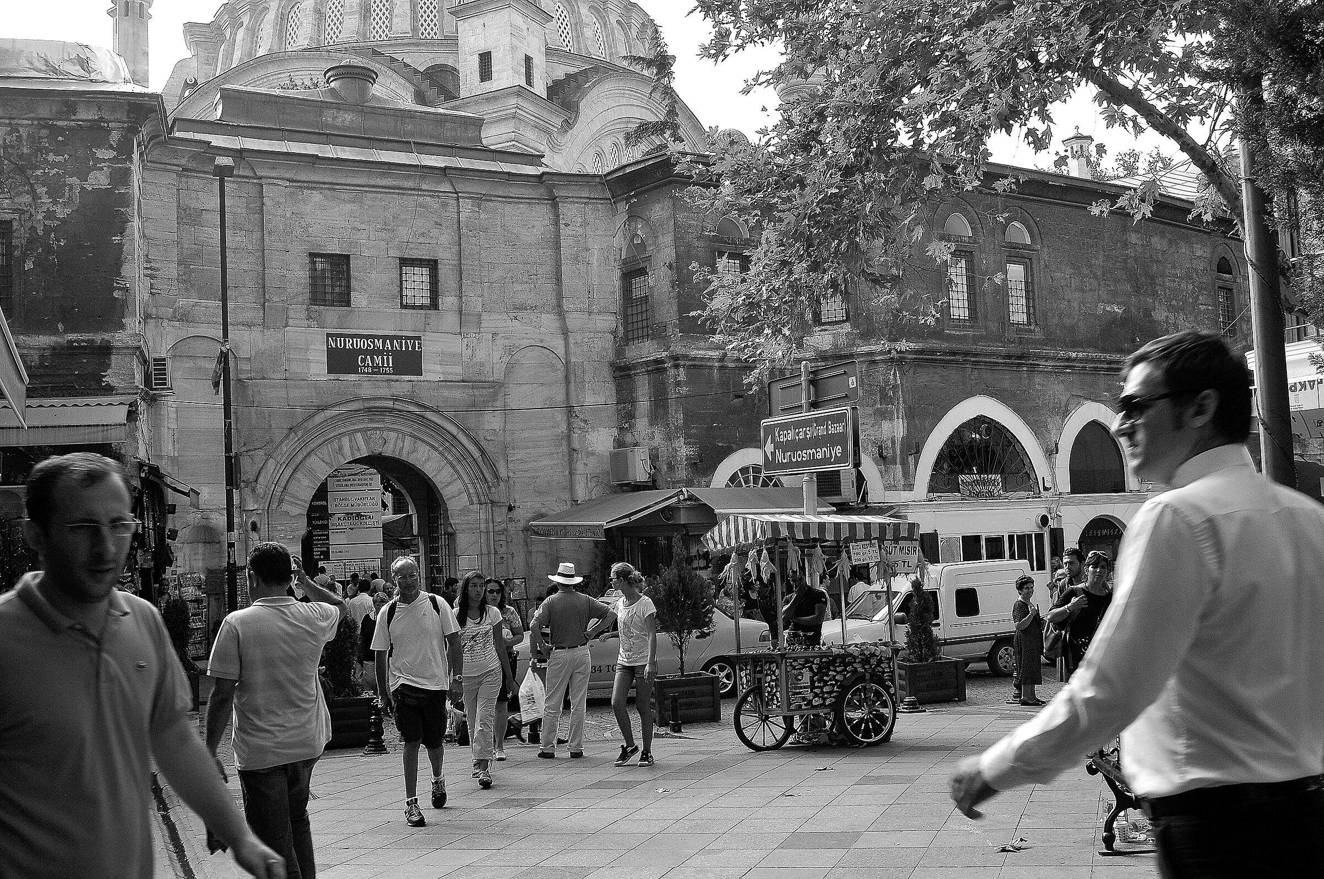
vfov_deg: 39.9
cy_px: 440
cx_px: 662
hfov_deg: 57.3
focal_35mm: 33
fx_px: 1212
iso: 400
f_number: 10
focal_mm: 22
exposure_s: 1/100
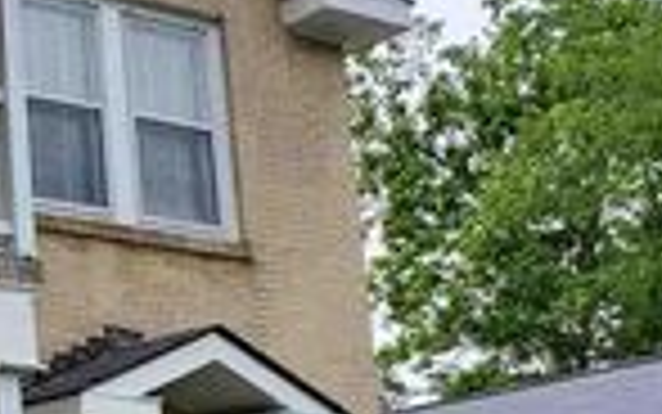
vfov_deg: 13.8
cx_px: -374
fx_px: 1697
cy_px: 340
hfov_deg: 19.0
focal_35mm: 94
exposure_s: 1/358
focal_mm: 4.3
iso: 50
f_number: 2.4
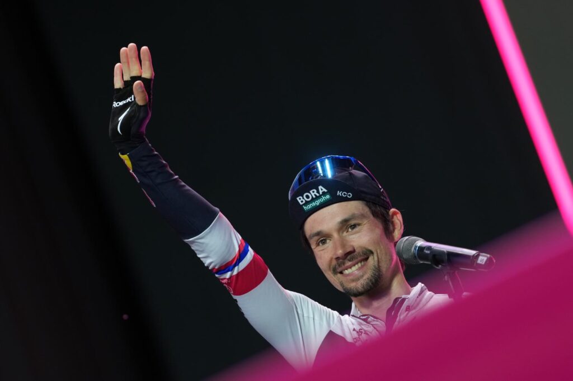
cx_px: 286
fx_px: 3628
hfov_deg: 9.0
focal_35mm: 228
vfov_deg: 6.0
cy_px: 190
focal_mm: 152
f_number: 2.8
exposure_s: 1/320
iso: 1000
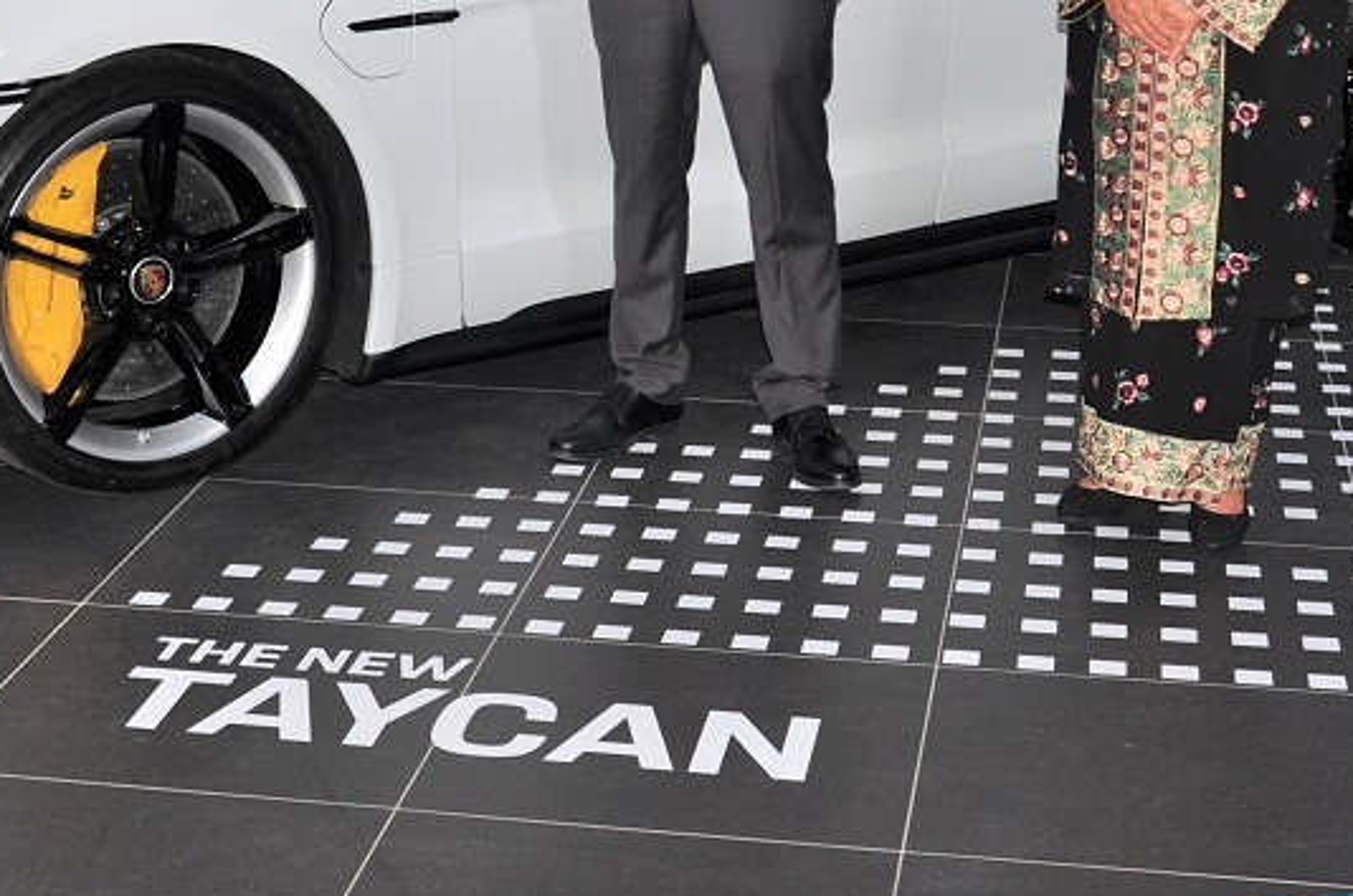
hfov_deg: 29.2
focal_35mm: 68
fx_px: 2551
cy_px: 91
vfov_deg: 19.6
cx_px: 309
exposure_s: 1/160
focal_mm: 22
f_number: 5.6
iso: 200
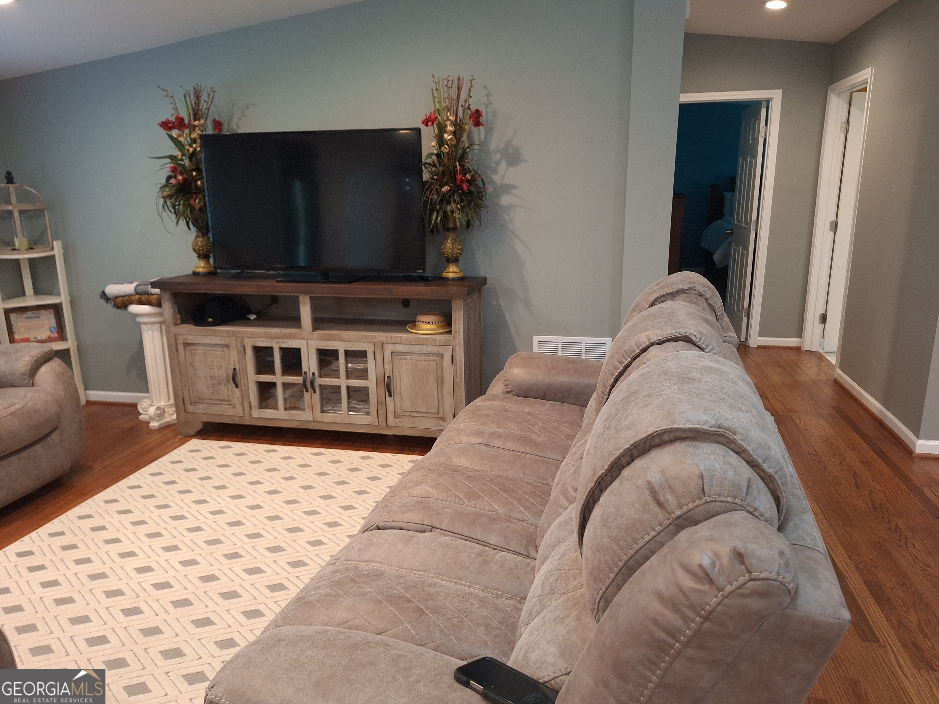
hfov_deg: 73.9
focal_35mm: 23
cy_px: 352
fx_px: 624
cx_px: 470
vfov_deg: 58.9
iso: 200
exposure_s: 1/40
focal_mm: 5.54
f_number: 1.8
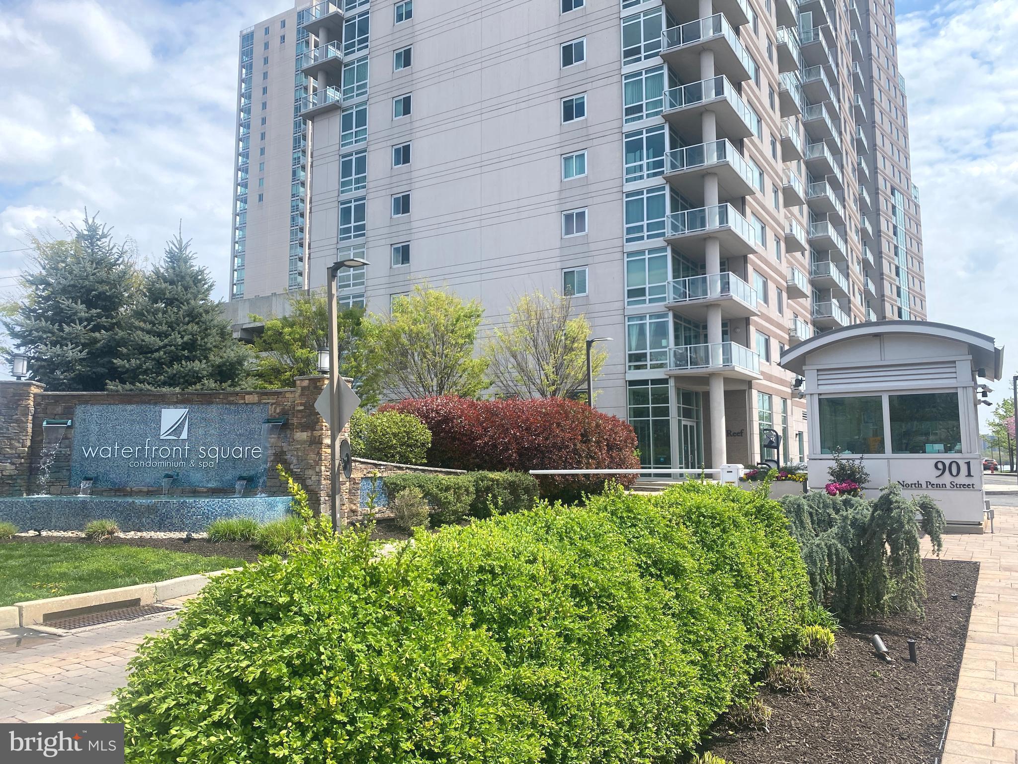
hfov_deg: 67.3
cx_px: 509
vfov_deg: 53.1
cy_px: 382
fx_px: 765
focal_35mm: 26
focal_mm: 4.25
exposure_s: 1/2183
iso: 32
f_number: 1.8
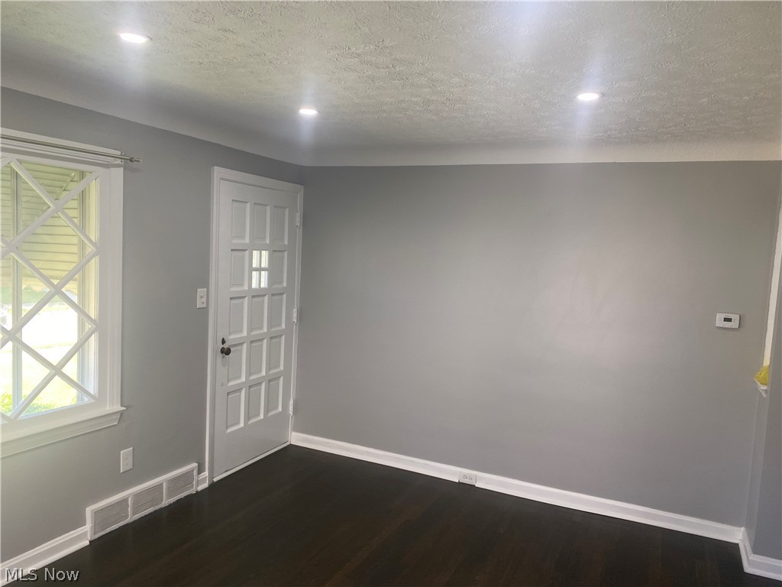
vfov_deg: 53.1
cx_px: 391
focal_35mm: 26
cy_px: 294
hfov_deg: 67.3
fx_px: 587
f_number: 1.8
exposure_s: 1/120
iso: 100
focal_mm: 4.25
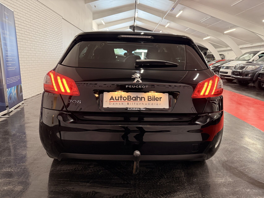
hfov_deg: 71.6
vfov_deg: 56.8
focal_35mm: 24
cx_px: 132
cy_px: 99
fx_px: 183
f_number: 1.78
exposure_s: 1/50
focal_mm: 6.76
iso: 320
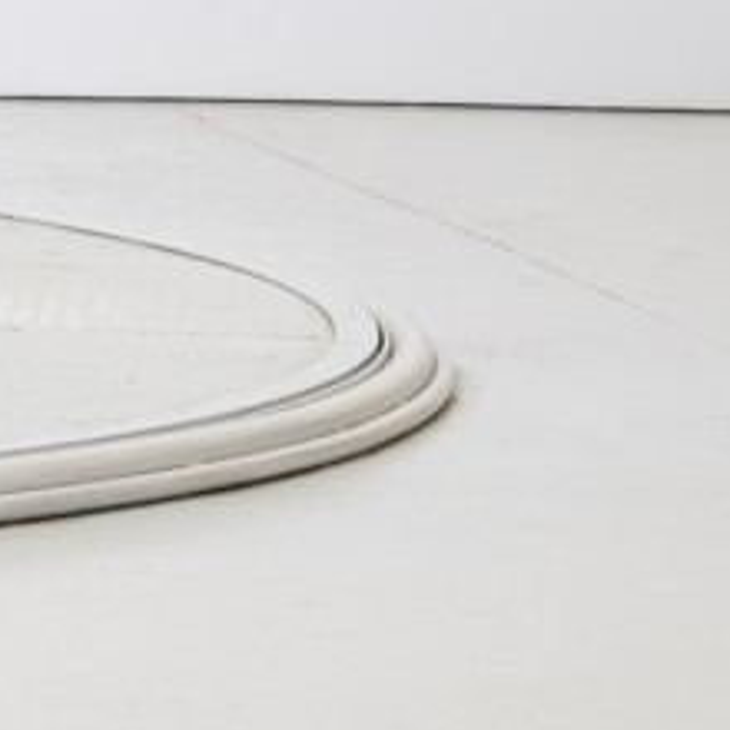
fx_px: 8279
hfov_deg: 4.8
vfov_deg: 5.0
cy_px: -584
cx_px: -1639
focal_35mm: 347
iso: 100
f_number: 10
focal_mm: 40
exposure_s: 1/5
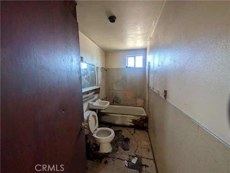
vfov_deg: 94.6
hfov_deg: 110.5
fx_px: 80
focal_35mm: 12
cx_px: 115
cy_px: 86
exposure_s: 1/68.5
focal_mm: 2.02
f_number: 1.7
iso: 121
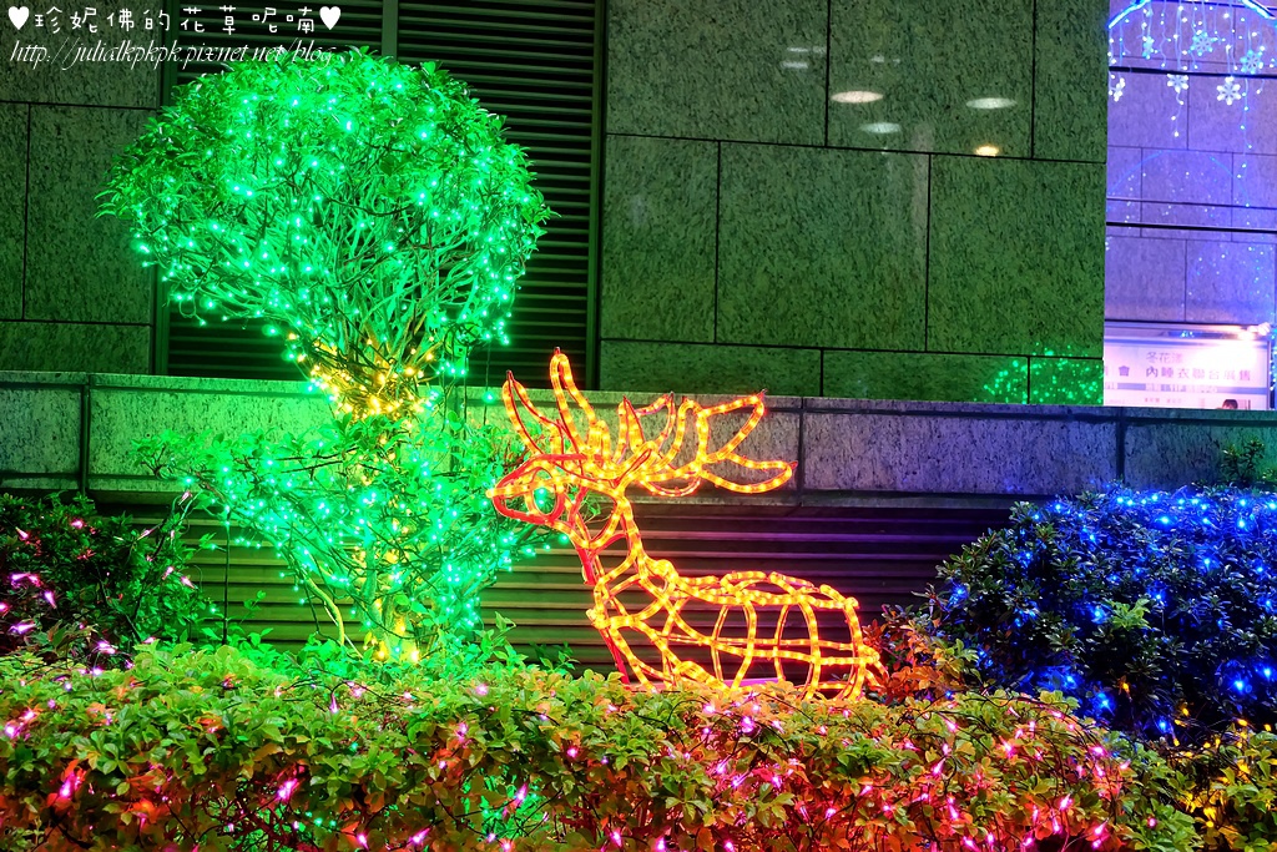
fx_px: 1419
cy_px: 426
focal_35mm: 40
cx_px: 638
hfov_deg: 48.5
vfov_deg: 33.4
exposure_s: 1/30
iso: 2500
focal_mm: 26.9
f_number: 4.5
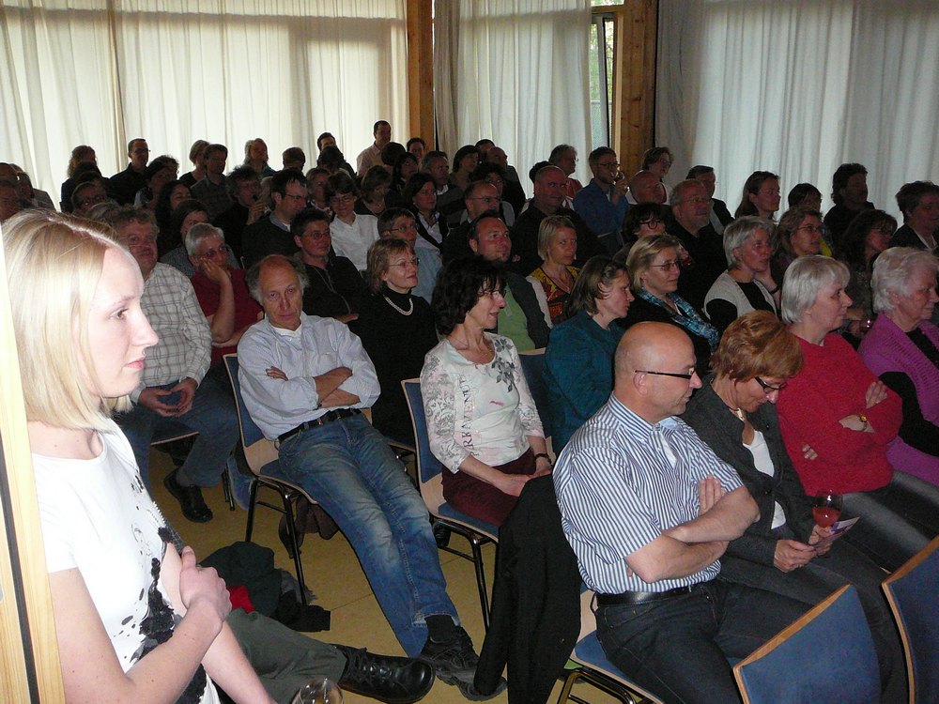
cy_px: 352
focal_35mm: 35
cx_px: 470
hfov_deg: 52.6
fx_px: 949
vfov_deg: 40.7
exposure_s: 1/30
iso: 320
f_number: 2.8
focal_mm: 5.2
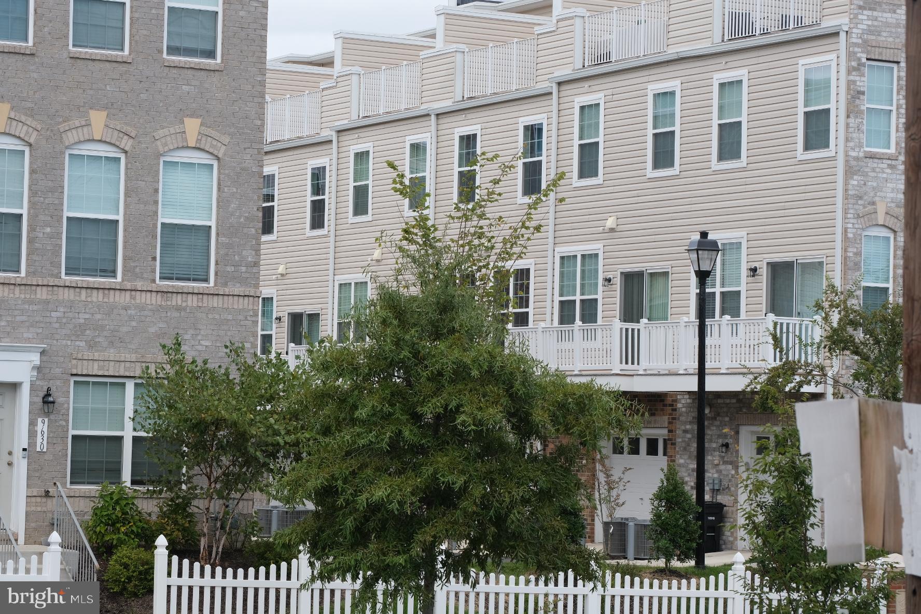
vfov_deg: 13.0
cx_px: 460
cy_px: 307
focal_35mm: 105
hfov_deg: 19.5
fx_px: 2686
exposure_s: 1/160
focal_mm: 70
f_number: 10
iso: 320
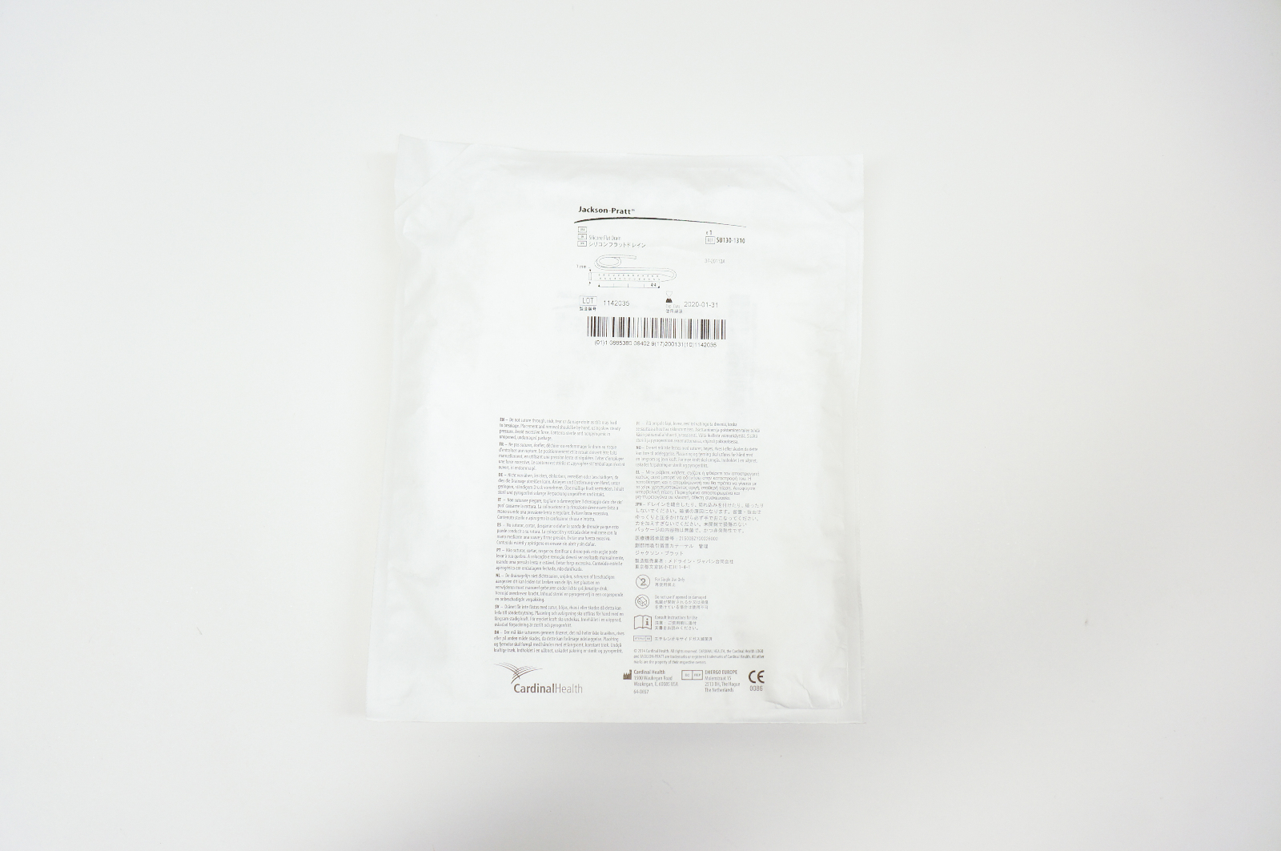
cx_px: 640
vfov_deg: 47.8
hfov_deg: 67.4
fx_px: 960
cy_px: 426
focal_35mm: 27
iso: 200
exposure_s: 1/200
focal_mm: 18
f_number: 4.5
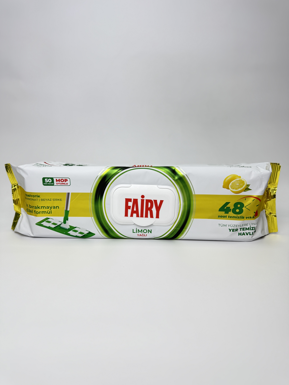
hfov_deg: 56.8
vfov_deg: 71.6
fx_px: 267
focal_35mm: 24
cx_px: 144
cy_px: 192
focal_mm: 6.76
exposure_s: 1/267
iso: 80
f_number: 1.78
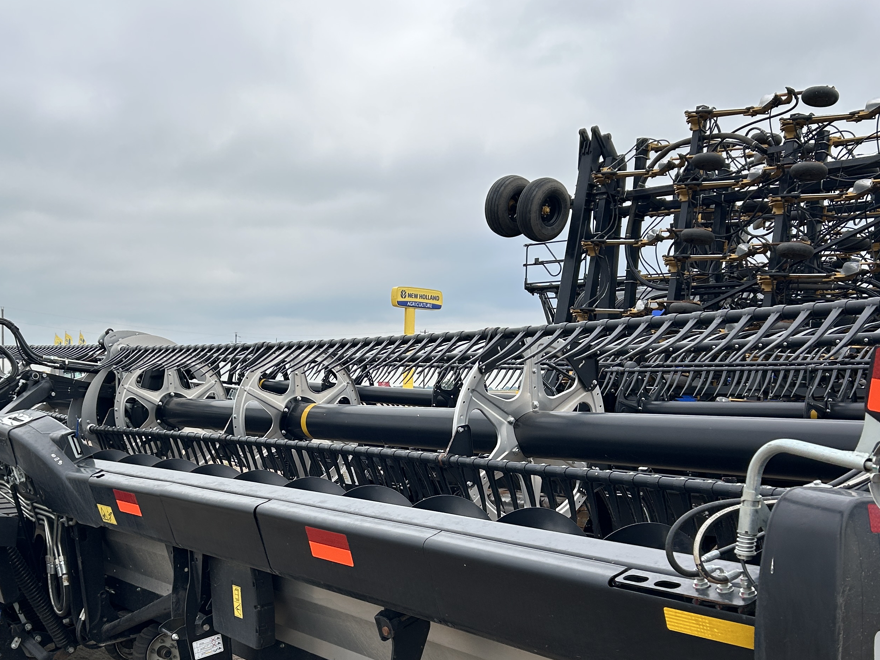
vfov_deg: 34.0
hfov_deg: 44.5
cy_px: 450
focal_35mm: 42
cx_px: 336
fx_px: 1068
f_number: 1.5
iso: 50
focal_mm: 5.7
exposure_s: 1/1079
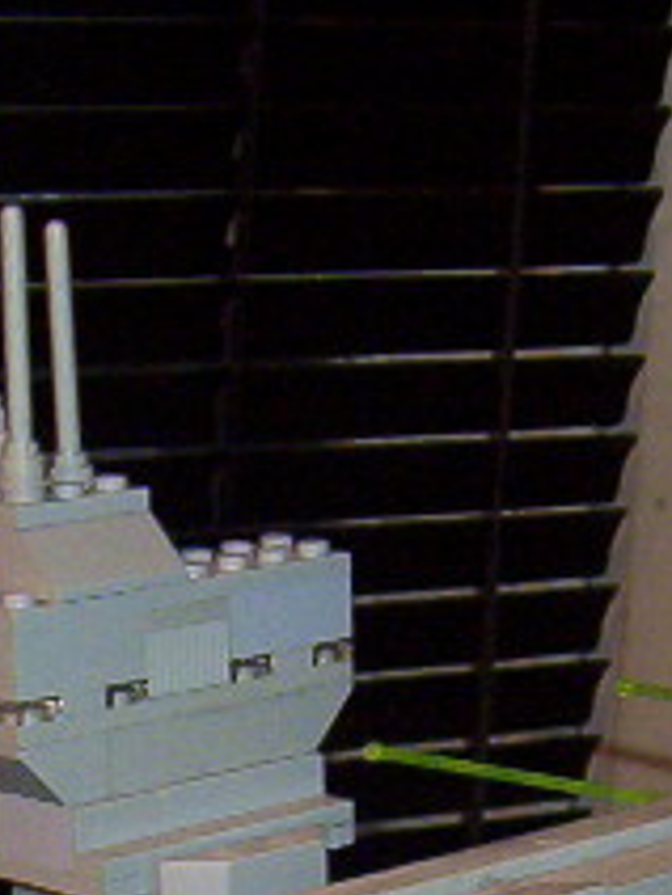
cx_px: 186
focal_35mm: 139
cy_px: 1022
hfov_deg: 10.7
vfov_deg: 13.9
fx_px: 3598
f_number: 2.76
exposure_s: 1/30
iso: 140
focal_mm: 5.54
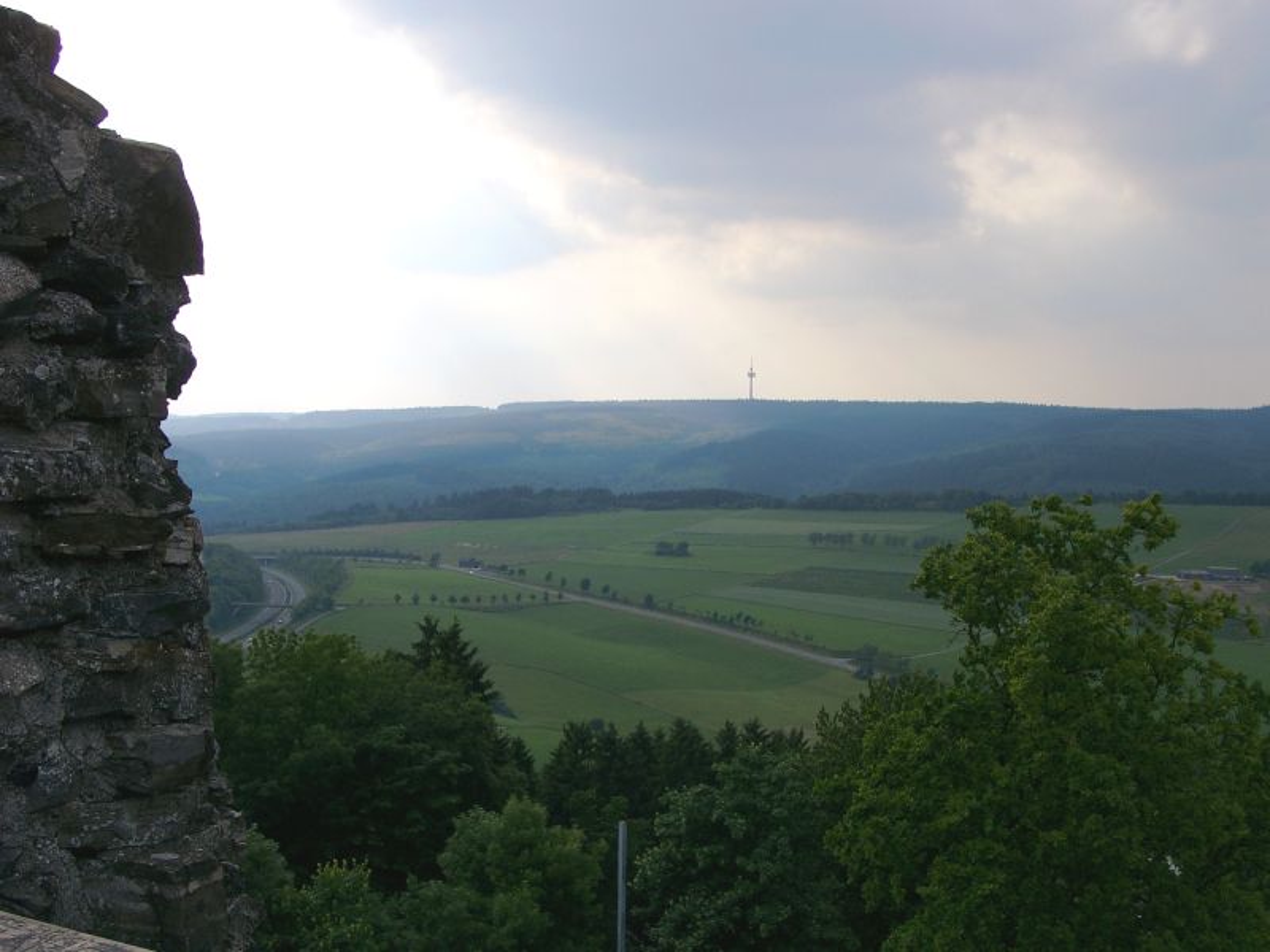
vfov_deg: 34.3
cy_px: 476
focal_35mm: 42
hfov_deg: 44.8
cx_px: 635
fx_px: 1541
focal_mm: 8.82
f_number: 4
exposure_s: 1/822
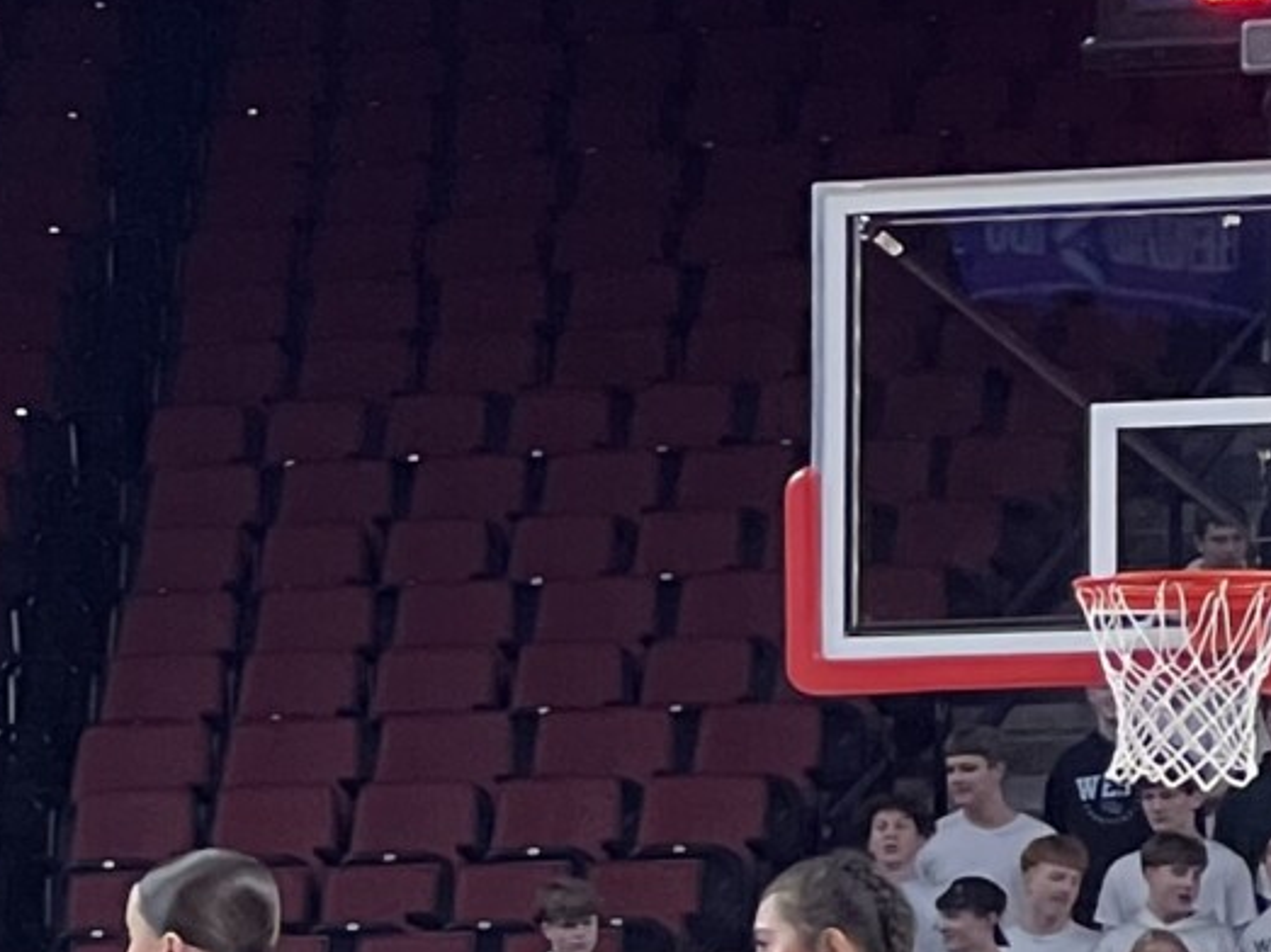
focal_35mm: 377
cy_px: 1326
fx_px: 13839
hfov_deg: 5.1
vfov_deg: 3.9
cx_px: -1514
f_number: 2.8
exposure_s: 1/99
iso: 160
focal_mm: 9
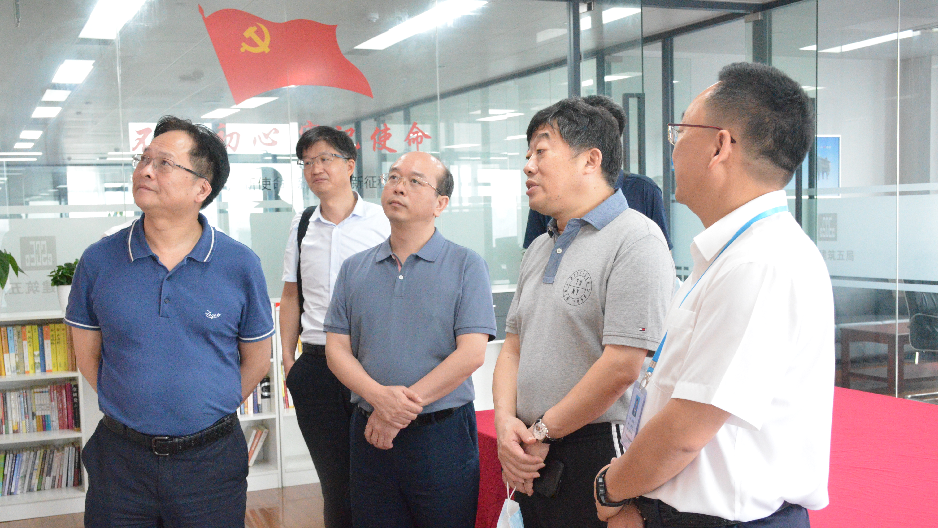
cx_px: 470
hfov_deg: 47.8
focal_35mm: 43
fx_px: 1058
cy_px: 296
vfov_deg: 28.0
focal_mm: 27
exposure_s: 1/200
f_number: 7.1
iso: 6400
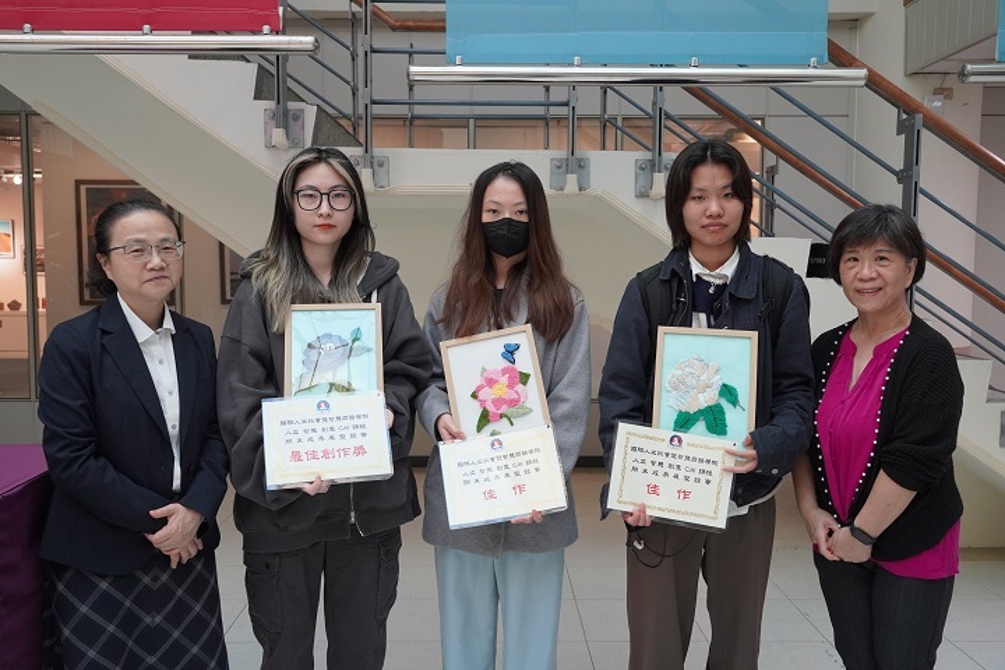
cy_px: 335
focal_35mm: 33
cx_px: 502
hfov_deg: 57.2
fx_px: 921
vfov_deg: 40.0
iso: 800
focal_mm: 22
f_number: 4
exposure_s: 1/160
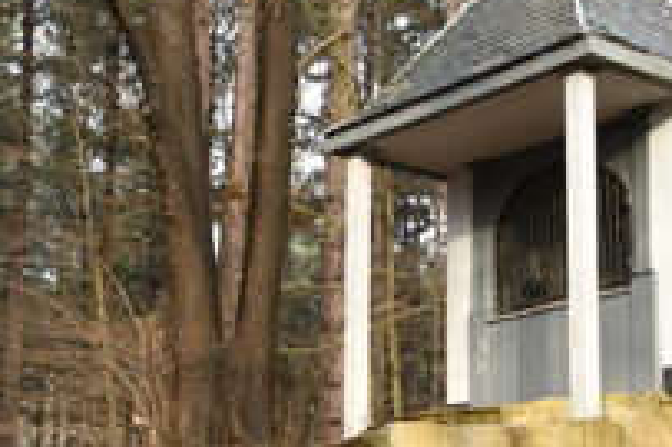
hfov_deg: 26.3
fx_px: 1436
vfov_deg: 17.6
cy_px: 339
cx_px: 394
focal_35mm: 77
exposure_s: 1/80
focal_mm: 26
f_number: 3.8
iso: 200
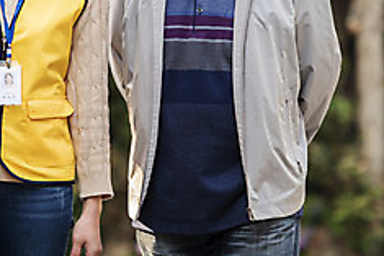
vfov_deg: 4.3
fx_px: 3405
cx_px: 241
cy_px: 20
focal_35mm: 319
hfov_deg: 6.5
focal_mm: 125
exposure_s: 1/200
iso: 200
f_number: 2.8
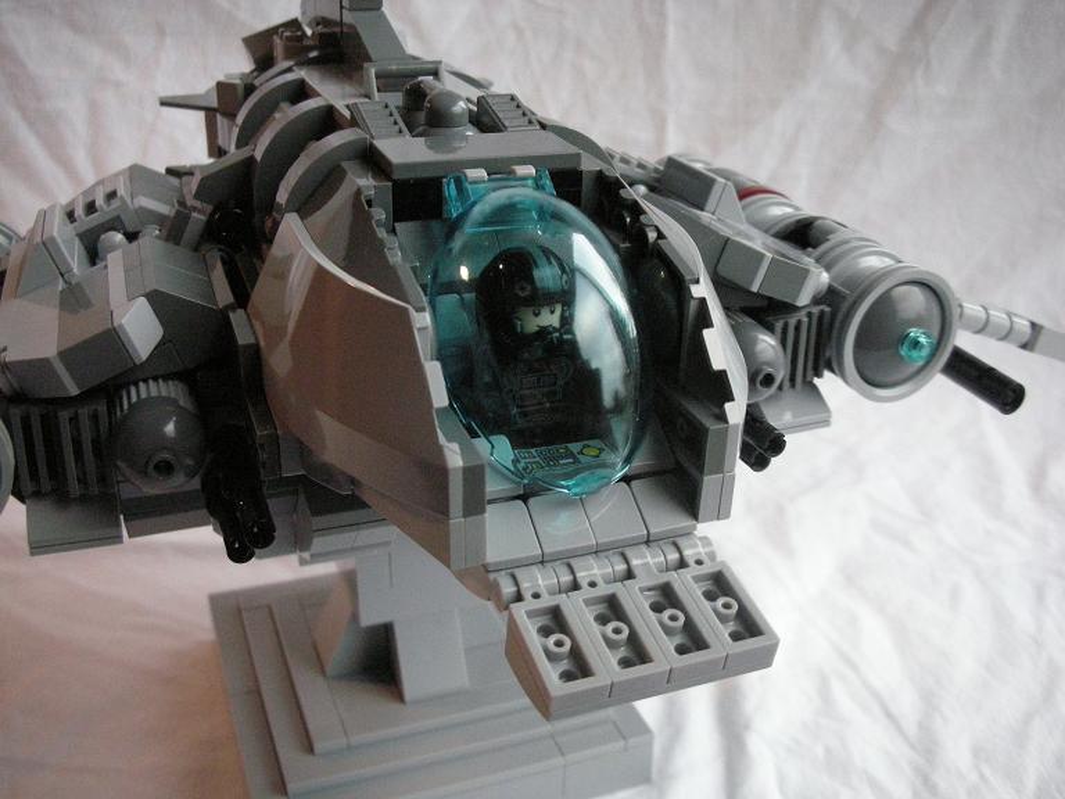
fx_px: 1077
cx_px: 532
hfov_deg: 52.6
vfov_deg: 40.7
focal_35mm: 35
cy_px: 400
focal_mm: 5.8
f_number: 2.8
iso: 366
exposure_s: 1/131
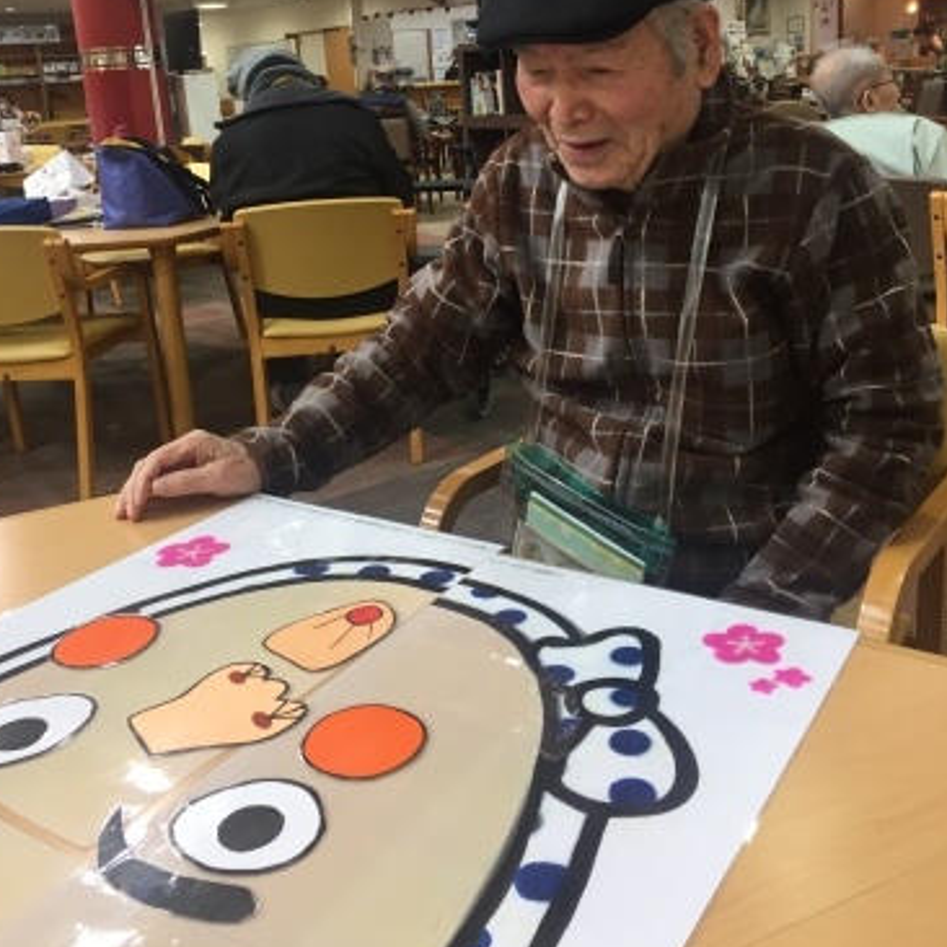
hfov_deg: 47.2
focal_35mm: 35
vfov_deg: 46.7
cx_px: 467
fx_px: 1083
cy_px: 344
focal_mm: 4.15
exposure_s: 1/30
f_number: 2.2
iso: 40
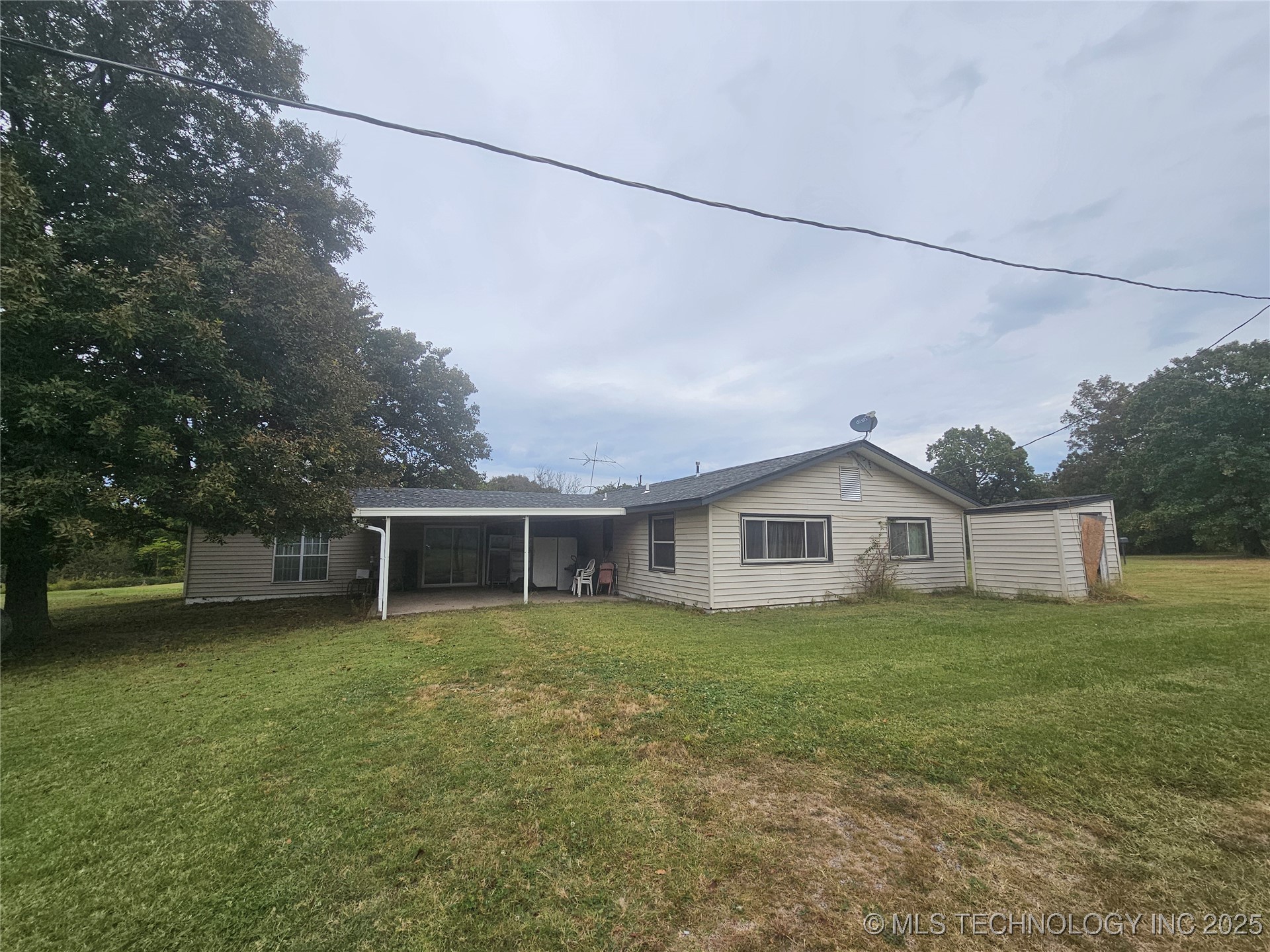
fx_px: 477
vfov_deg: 89.9
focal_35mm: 13
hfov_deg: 106.2
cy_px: 476
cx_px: 635
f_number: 2.2
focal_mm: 2.2
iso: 50
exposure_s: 1/1218
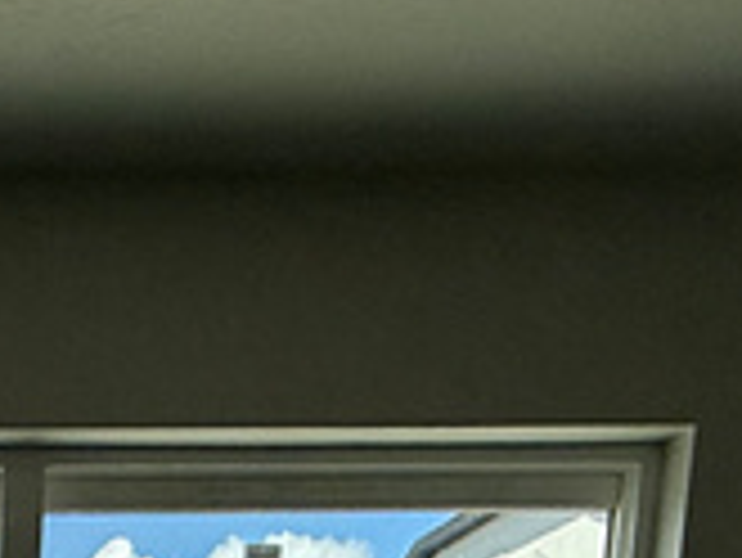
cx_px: -414
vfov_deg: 12.4
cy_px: 1440
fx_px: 1866
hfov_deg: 19.3
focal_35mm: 87
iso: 50
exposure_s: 1/1901
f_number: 2.2
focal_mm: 2.22
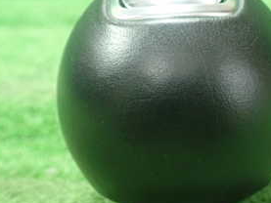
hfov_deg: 29.6
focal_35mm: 65
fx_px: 509
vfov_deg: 22.6
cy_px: 124
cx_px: 186
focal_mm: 5.5
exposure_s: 1/125
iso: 800
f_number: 2.3
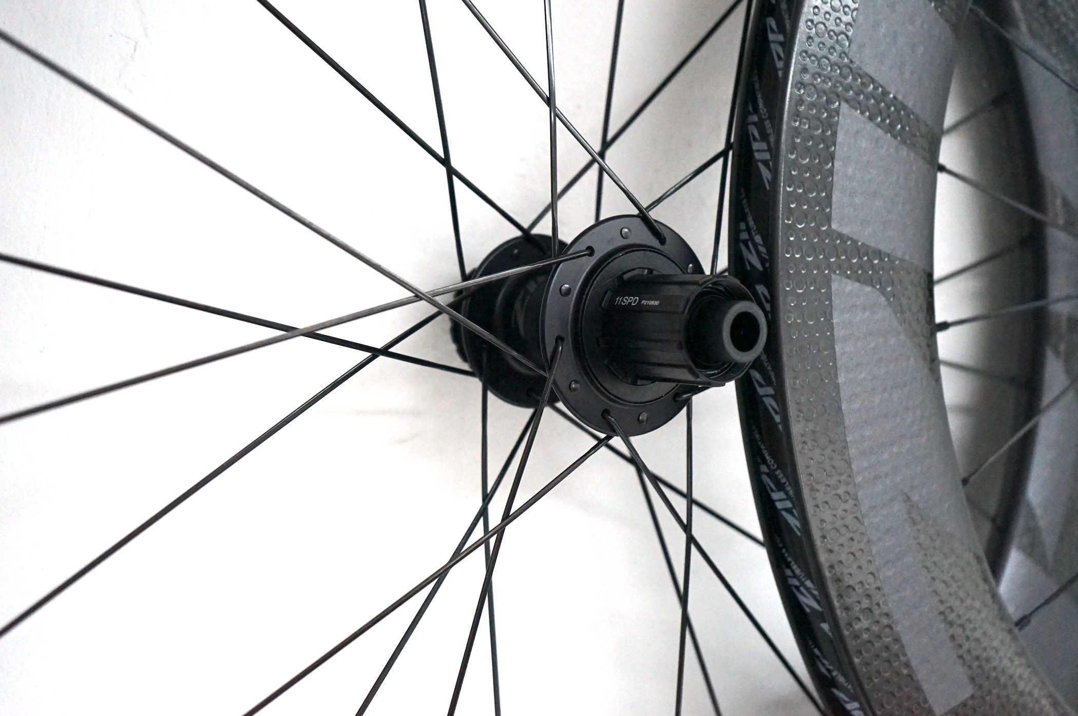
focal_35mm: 48
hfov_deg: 41.1
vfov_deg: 28.0
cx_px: 539
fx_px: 1436
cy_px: 358
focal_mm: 48
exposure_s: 1/160
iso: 5000
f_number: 4.5
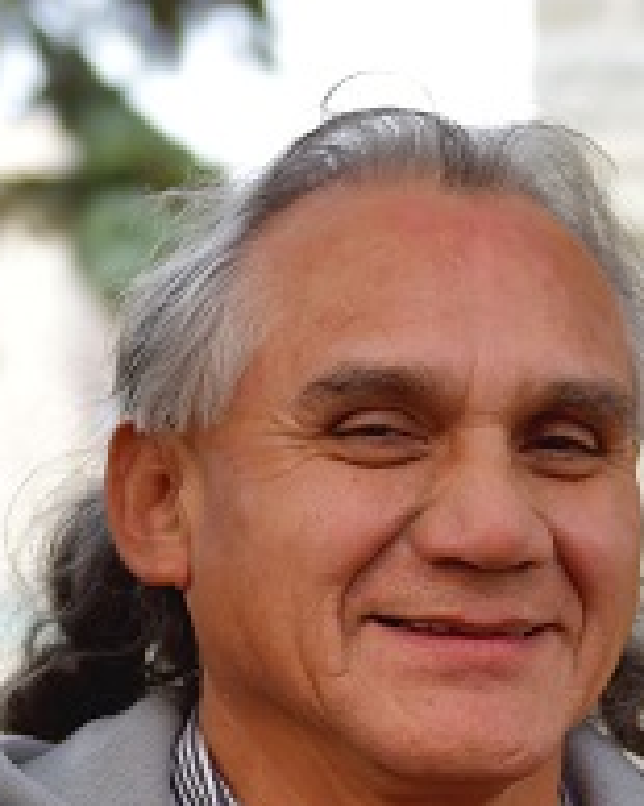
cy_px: 827
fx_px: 4149
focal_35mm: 174
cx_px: 382
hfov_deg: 8.9
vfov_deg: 11.0
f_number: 2.8
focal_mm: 40
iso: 200
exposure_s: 1/500
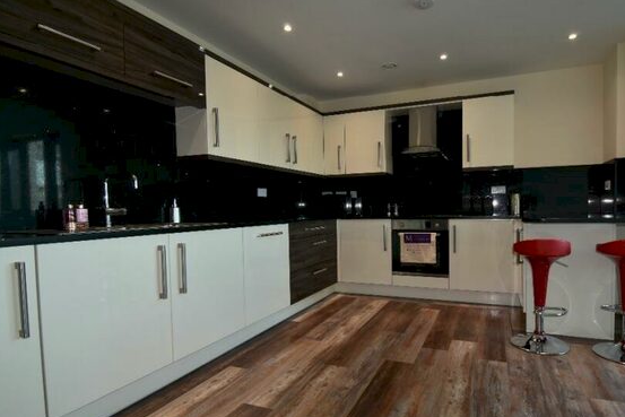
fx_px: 330
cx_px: 358
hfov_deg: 86.3
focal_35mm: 19
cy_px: 225
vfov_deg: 64.5
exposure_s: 1/10
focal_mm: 10
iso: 100
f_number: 6.3
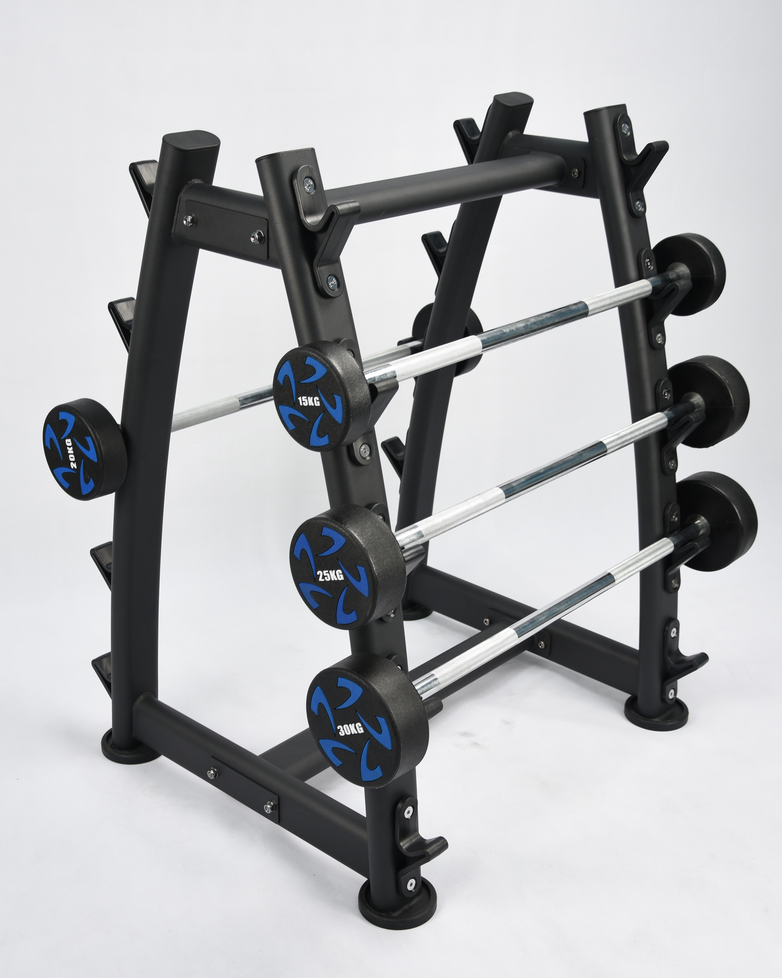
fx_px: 1389
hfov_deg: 31.5
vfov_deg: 38.8
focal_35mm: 48
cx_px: 386
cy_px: 507
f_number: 4
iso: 100
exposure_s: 1/20
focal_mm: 28
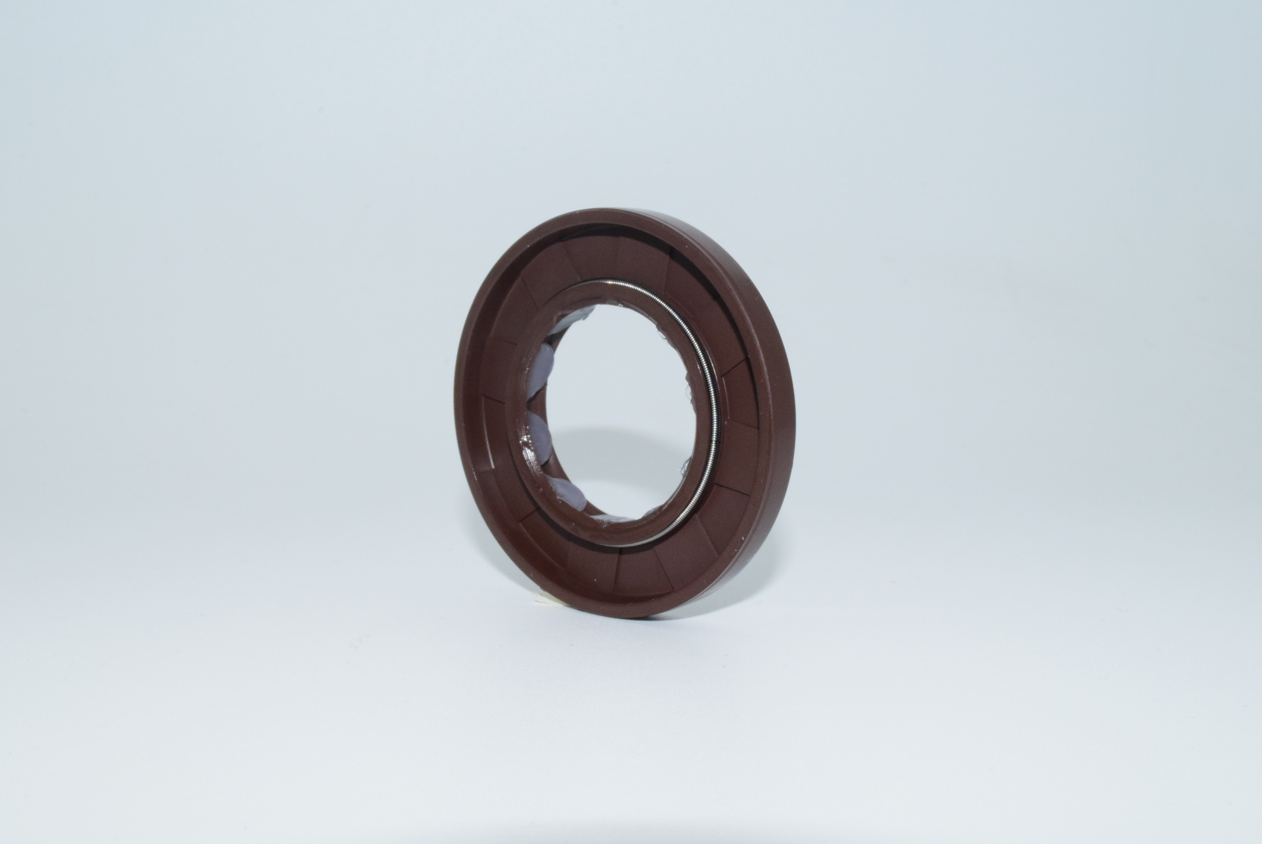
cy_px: 422
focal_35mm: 48
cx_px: 631
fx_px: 1684
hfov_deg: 41.1
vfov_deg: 28.1
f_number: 29
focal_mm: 32
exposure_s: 1/60
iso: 1600
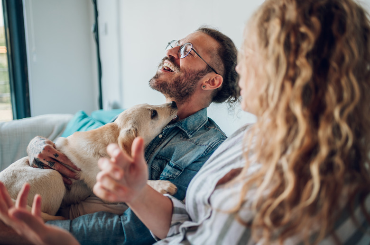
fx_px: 359
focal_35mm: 35
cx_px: 185
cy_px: 122
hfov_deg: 54.5
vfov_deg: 37.8
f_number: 1.8
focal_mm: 35
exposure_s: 1/400
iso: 160
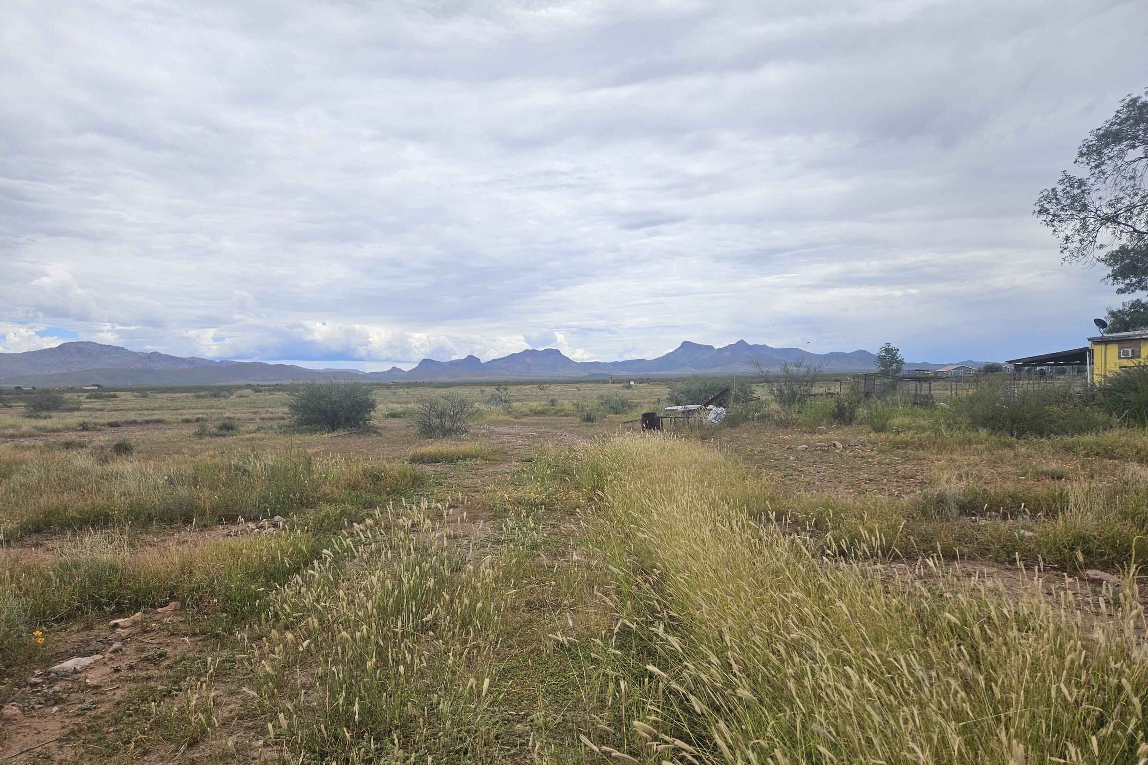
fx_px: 765
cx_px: 574
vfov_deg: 53.1
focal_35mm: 24
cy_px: 406
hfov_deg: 73.7
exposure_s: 1/2614
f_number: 1.8
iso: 25
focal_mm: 5.4
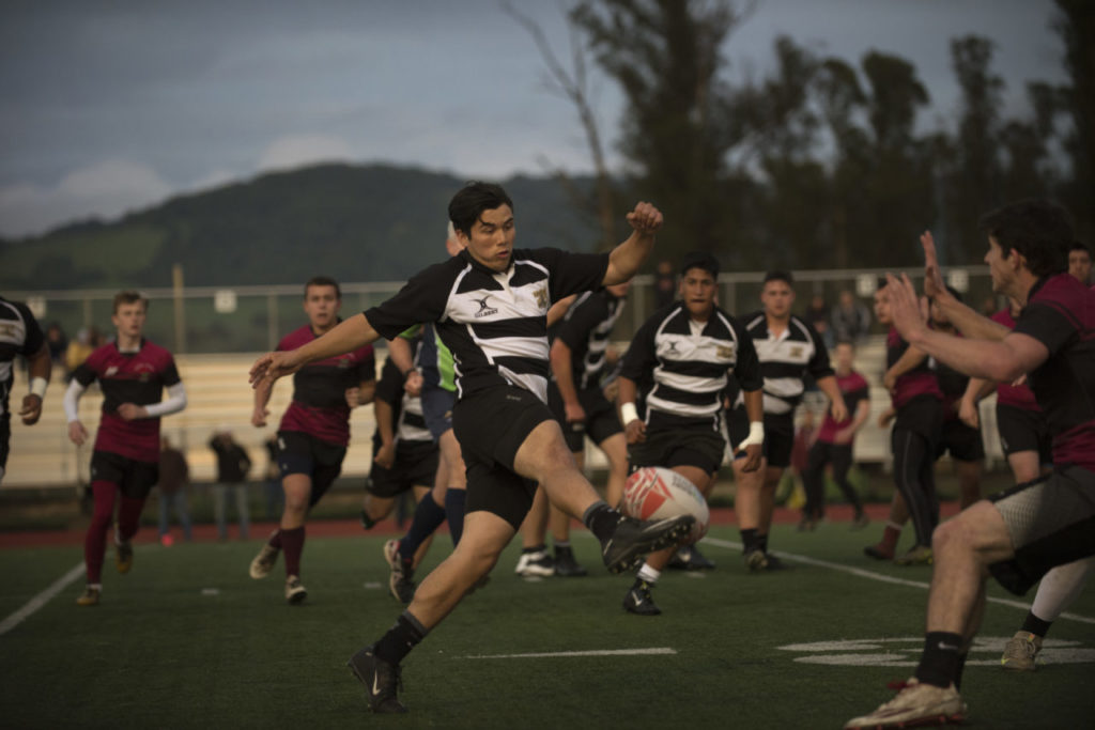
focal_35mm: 135
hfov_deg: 15.2
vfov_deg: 10.2
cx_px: 548
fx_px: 4107
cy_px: 365
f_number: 2.8
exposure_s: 1/2500
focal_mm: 135
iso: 1600
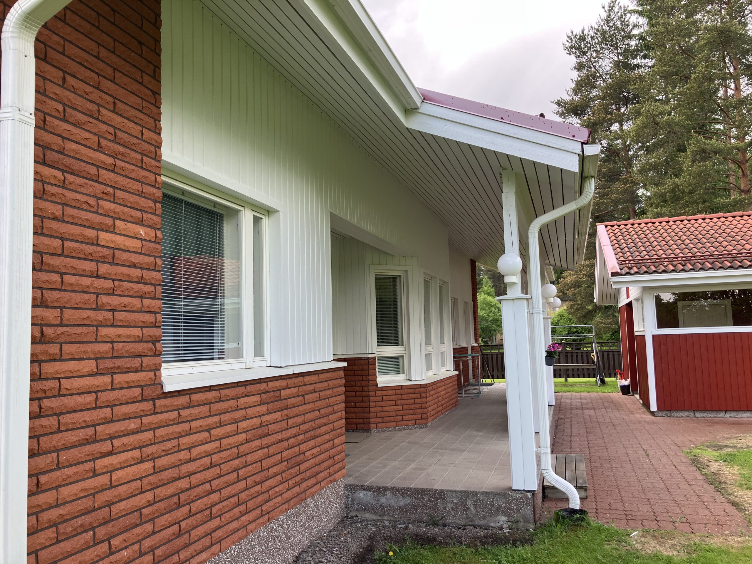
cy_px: 282
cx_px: 376
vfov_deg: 49.7
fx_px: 608
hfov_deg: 63.4
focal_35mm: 28
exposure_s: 1/315
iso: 32
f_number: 1.8
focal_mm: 3.99
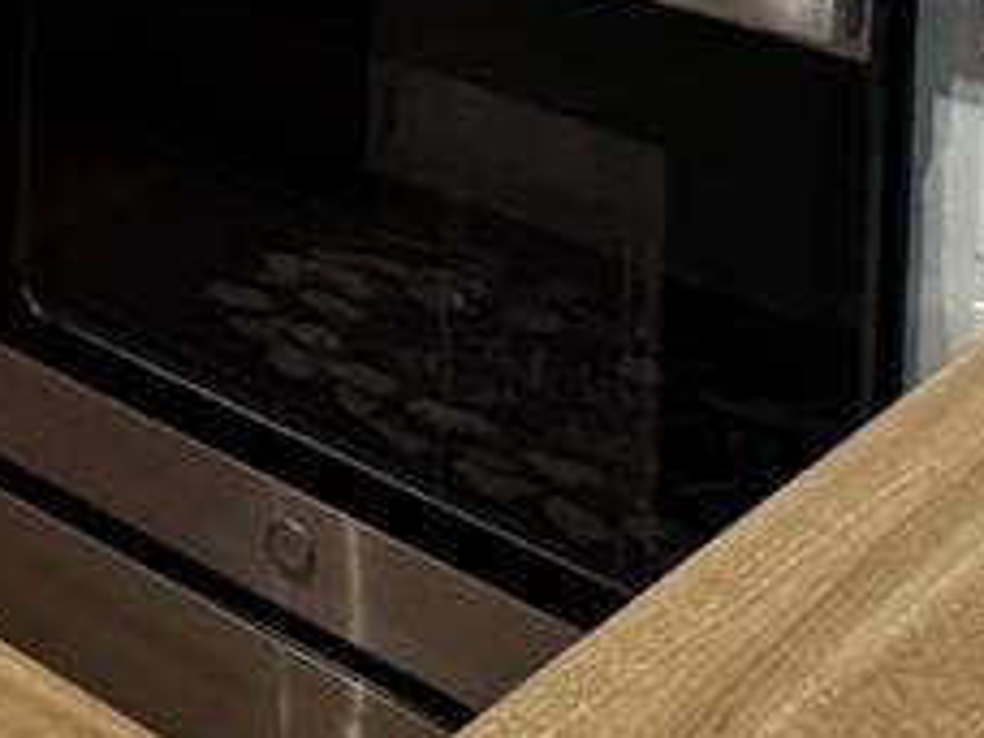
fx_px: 2615
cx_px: -725
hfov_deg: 17.7
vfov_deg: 13.2
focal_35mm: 92
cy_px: -870
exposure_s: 1/60
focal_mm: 2.22
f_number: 2.2
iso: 200
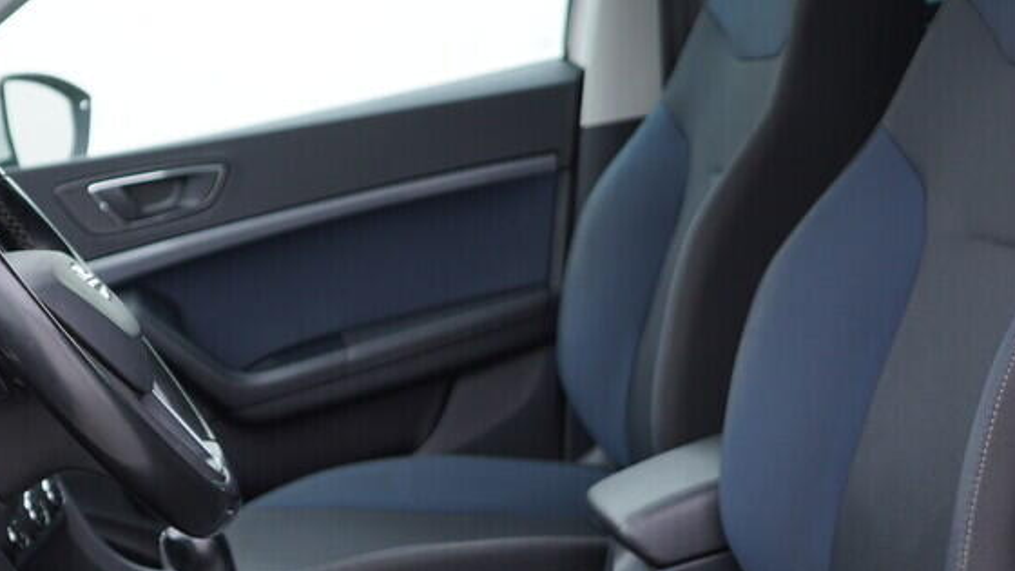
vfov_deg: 17.5
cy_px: 342
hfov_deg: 30.4
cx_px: 355
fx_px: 1857
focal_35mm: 69
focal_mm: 24
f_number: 2.8
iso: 125
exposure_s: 1/40
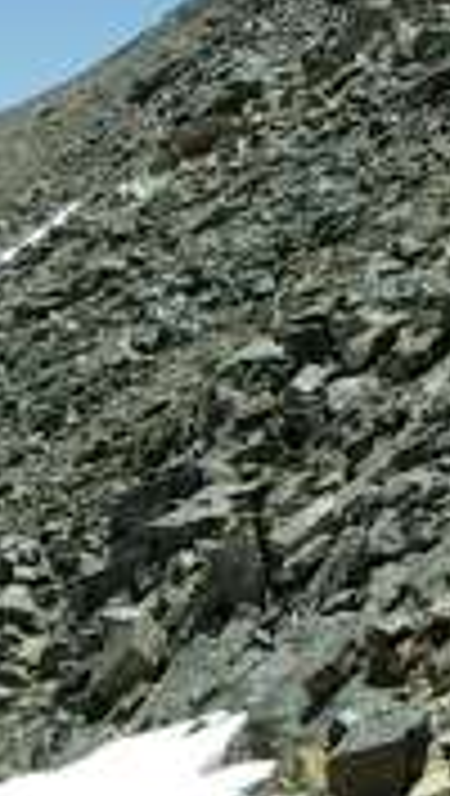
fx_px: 2960
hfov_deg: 8.7
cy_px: 495
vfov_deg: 15.3
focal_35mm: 140
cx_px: 194
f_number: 4.8
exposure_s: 1/500
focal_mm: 5.8
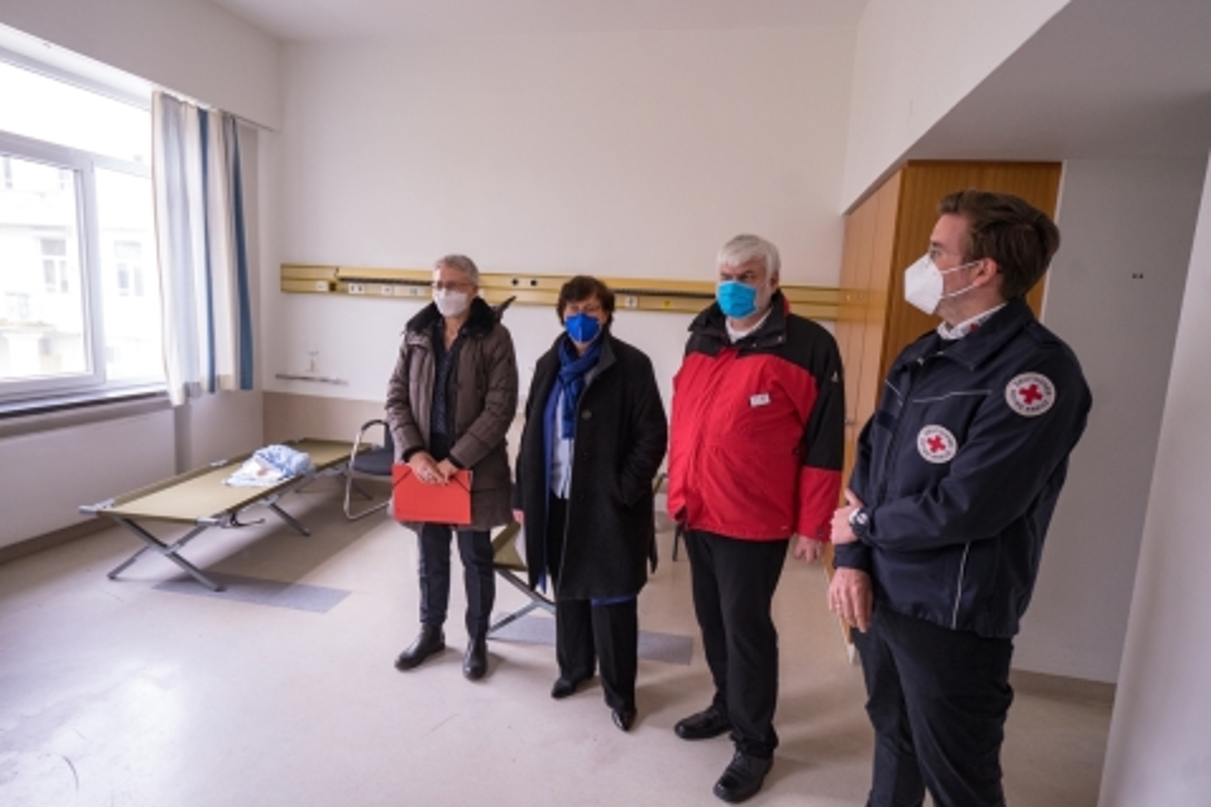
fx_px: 673
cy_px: 404
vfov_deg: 61.9
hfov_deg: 84.0
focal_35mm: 20
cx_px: 606
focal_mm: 20
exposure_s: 1/60
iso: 800
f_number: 4
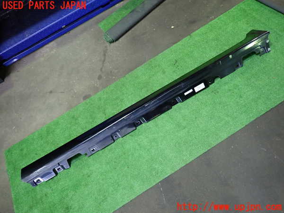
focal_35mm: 25
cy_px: 106
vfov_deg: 54.9
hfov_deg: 69.4
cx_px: 142
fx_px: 205
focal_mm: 4.5
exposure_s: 1/30
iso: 400
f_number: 2
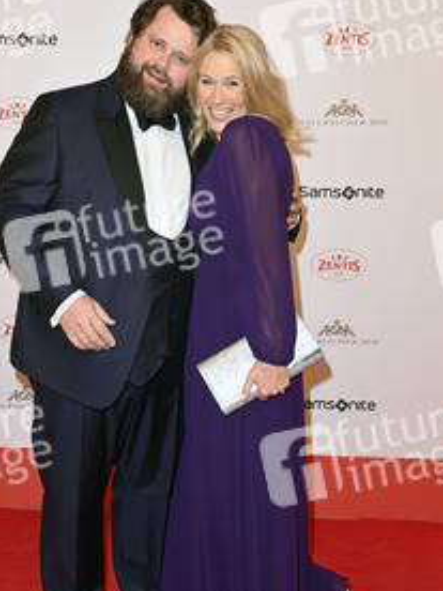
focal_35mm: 53
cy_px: 349
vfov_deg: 36.1
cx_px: 175
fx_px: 904
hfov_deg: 27.5
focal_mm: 38
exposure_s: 1/250
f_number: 7.1
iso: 640
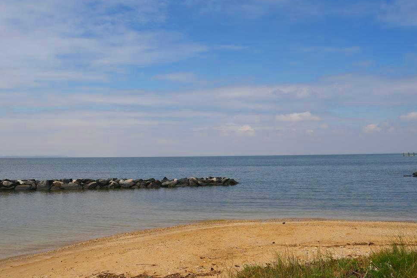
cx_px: 193
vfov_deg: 38.8
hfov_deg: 55.8
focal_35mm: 34
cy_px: 120
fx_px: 394
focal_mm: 16
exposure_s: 1/250
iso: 50
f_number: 8
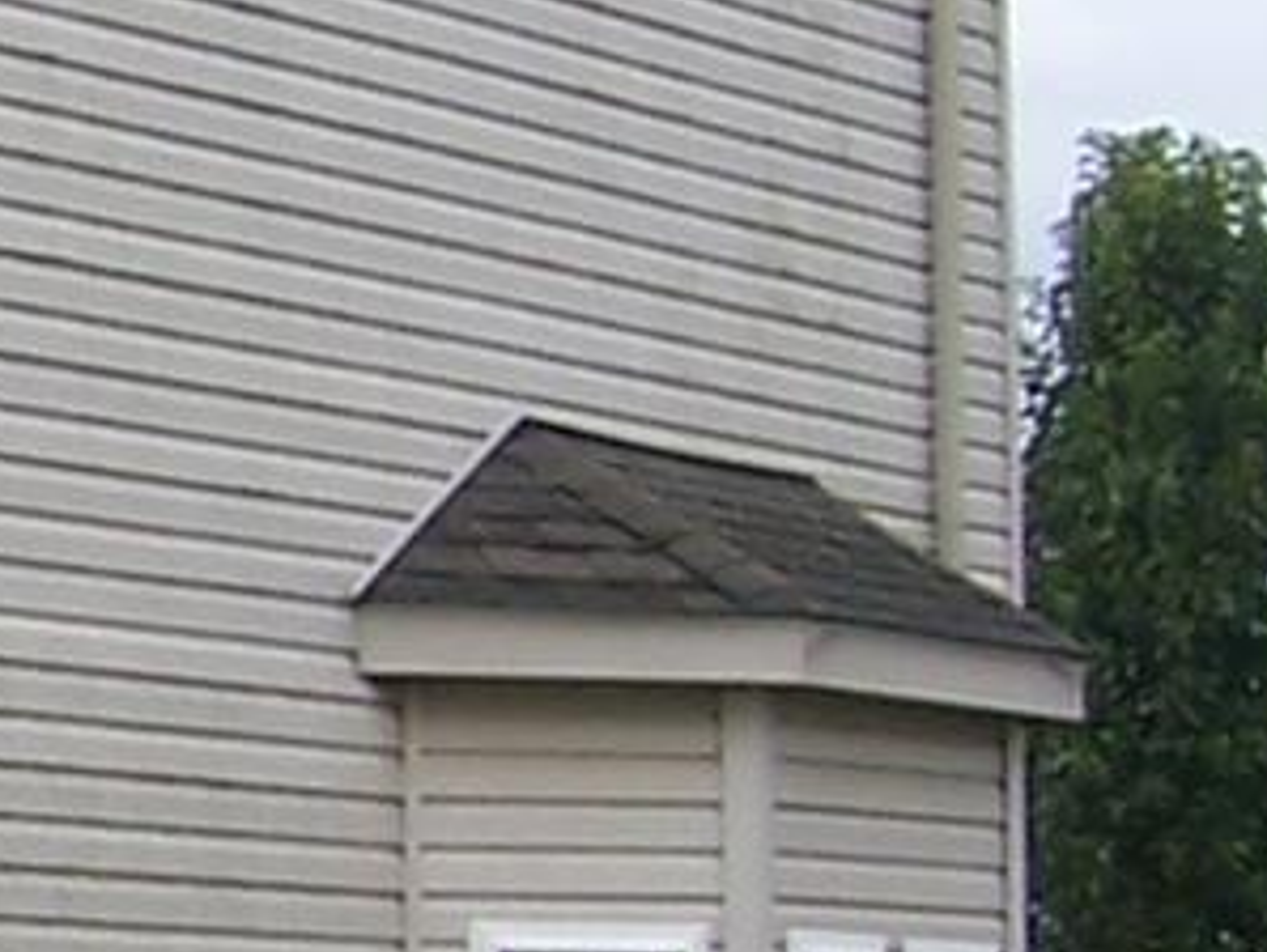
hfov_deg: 7.3
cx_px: -2139
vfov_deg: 6.0
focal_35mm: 247
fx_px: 9048
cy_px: 774
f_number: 4.8
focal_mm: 6
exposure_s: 1/500
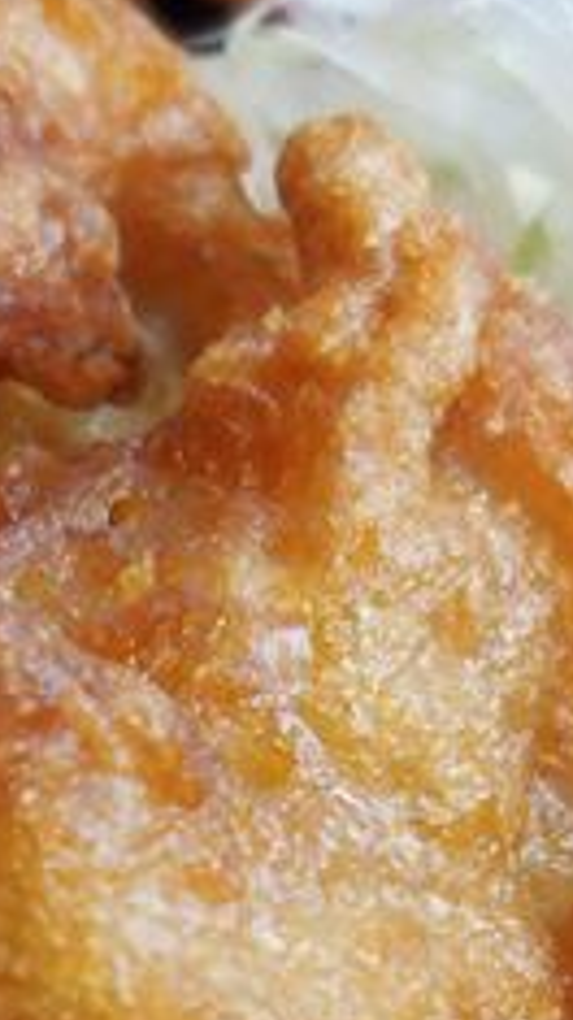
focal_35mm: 98
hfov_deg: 12.3
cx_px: 252
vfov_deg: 21.3
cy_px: 903
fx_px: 2650
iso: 140
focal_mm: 5.9
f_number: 3.7
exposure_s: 1/30
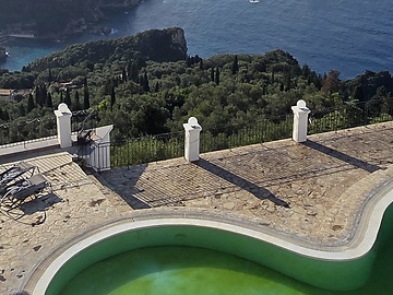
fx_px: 590
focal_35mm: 52
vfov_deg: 27.1
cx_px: 163
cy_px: 31
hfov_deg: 36.7
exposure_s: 1/5343
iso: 50
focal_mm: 2.2
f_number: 2.2
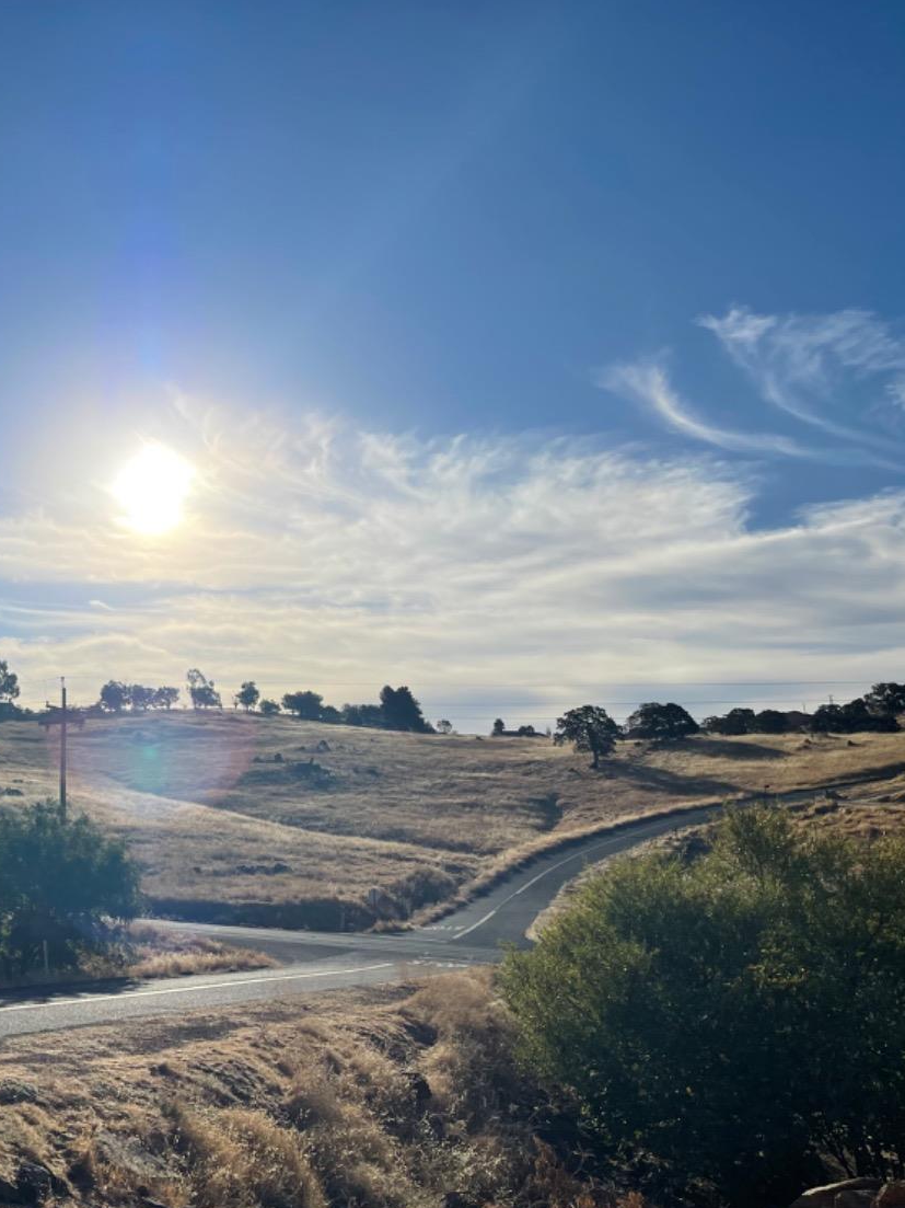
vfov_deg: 54.0
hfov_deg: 39.8
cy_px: 612
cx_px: 159
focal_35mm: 34
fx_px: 1185
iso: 40
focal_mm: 5.1
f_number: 1.6
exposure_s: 1/15152
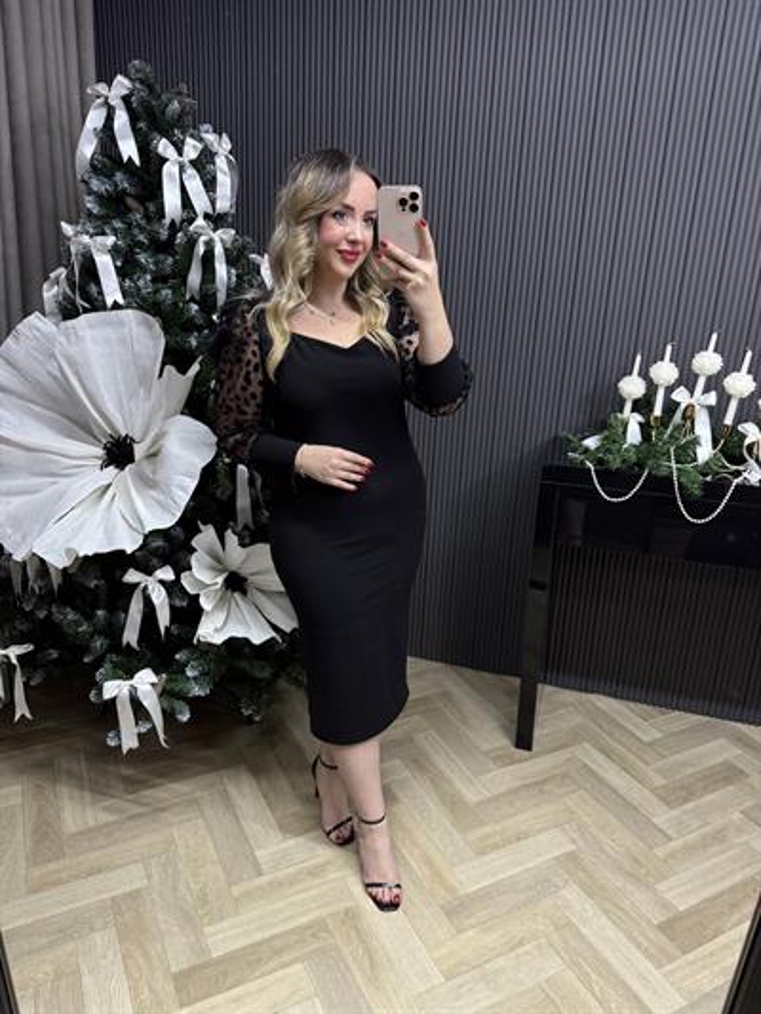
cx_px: 380
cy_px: 507
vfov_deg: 71.6
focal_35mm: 24
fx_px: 703
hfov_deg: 56.8
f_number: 1.78
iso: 200
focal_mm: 6.76
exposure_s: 1/50
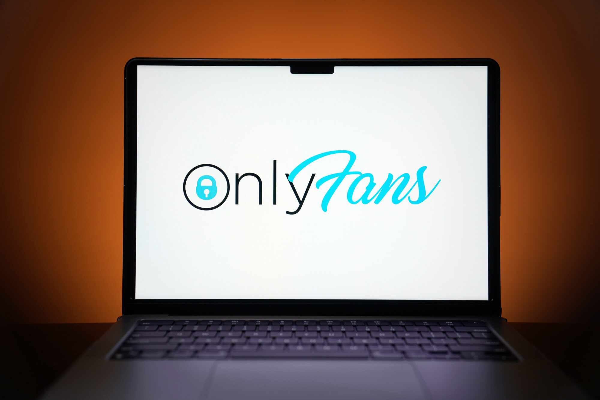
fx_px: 817
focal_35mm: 49
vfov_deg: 27.5
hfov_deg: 40.3
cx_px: 300
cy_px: 200
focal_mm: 49
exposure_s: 1/125
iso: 160
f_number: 2.8
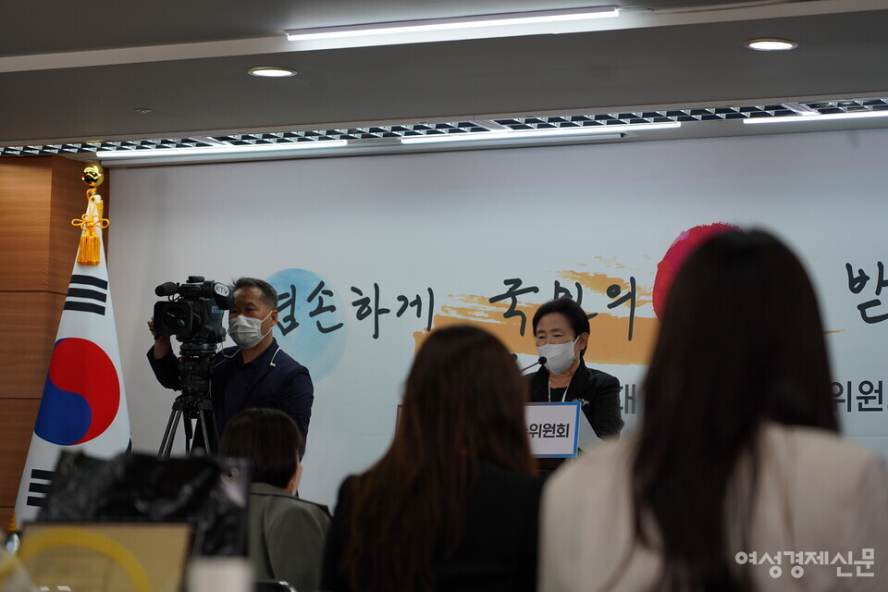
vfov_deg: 13.0
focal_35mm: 105
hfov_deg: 19.5
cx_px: 444
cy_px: 296
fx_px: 2590
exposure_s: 1/125
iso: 200
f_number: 4
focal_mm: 105
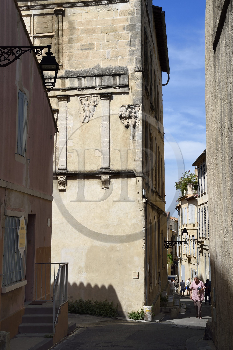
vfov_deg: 36.2
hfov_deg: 24.6
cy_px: 175
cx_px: 116
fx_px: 534
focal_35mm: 55
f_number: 16
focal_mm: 55
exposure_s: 1/250
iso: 200
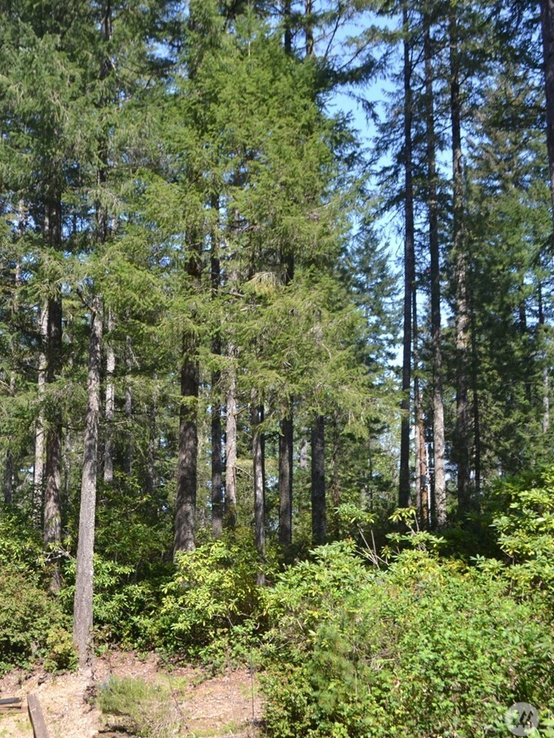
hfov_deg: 27.0
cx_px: 104
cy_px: 369
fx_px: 1131
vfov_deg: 36.2
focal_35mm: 53
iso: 100
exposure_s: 1/125
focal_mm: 24
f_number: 5.6
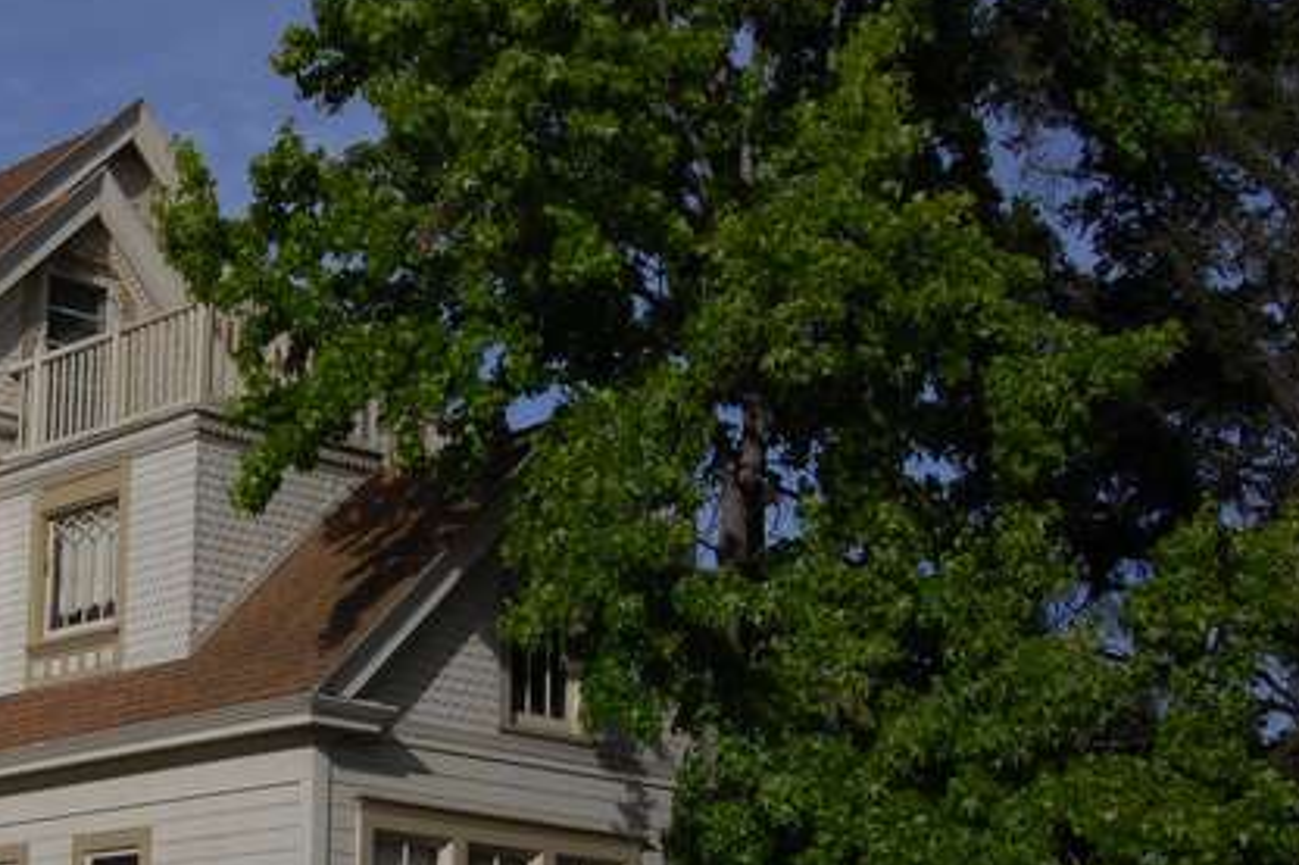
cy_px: 651
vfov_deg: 18.8
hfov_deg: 27.1
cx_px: 119
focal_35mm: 72
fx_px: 2597
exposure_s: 1/320
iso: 200
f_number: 16
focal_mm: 26
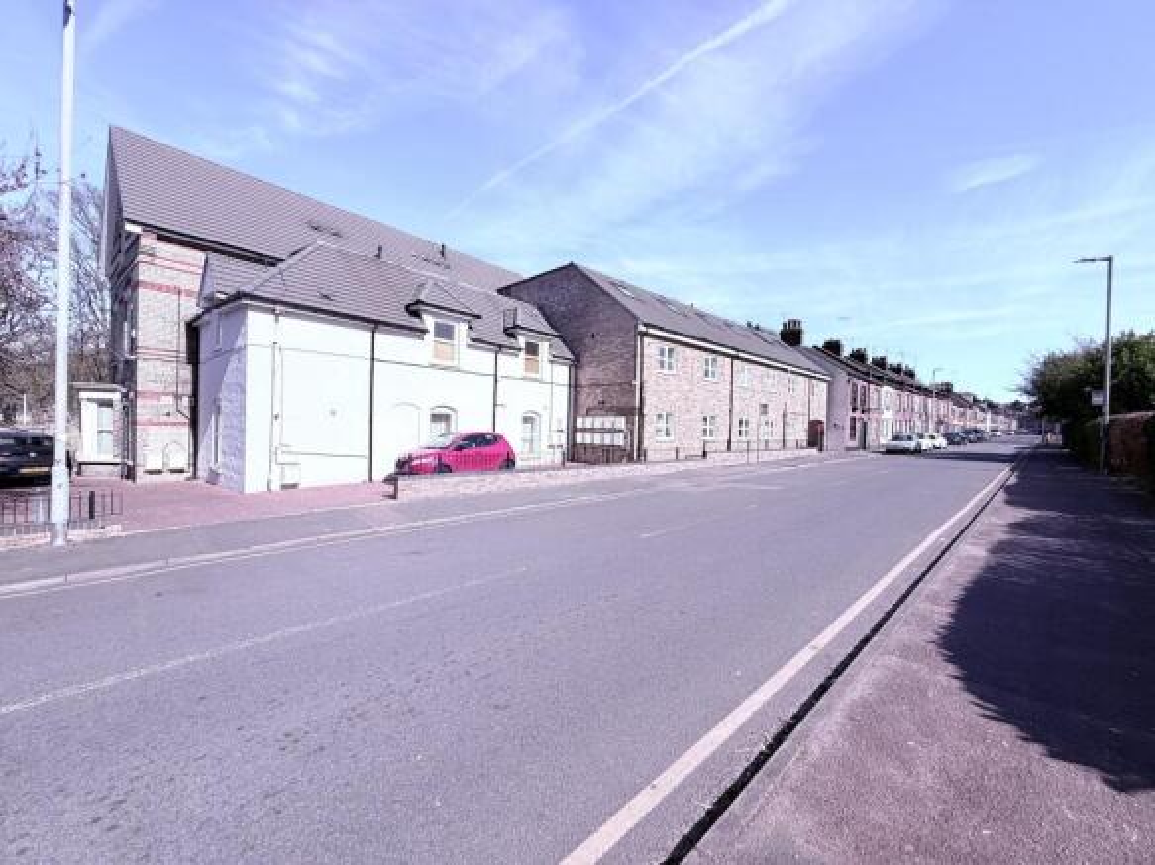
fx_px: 467
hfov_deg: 102.1
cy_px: 432
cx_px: 578
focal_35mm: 14
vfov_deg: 85.7
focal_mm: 2.22
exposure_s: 1/2165
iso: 64
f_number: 2.2
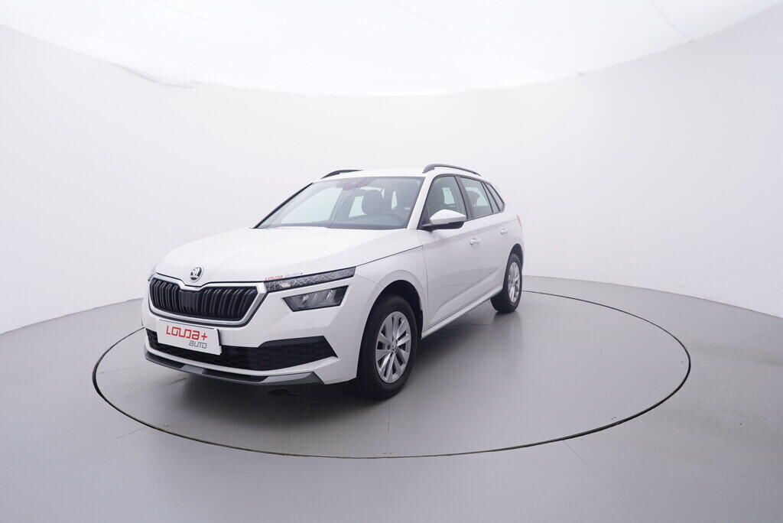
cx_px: 392
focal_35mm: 22
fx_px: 490
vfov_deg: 56.2
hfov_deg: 77.3
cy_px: 262
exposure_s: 1/80
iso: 200
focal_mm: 15
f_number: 5
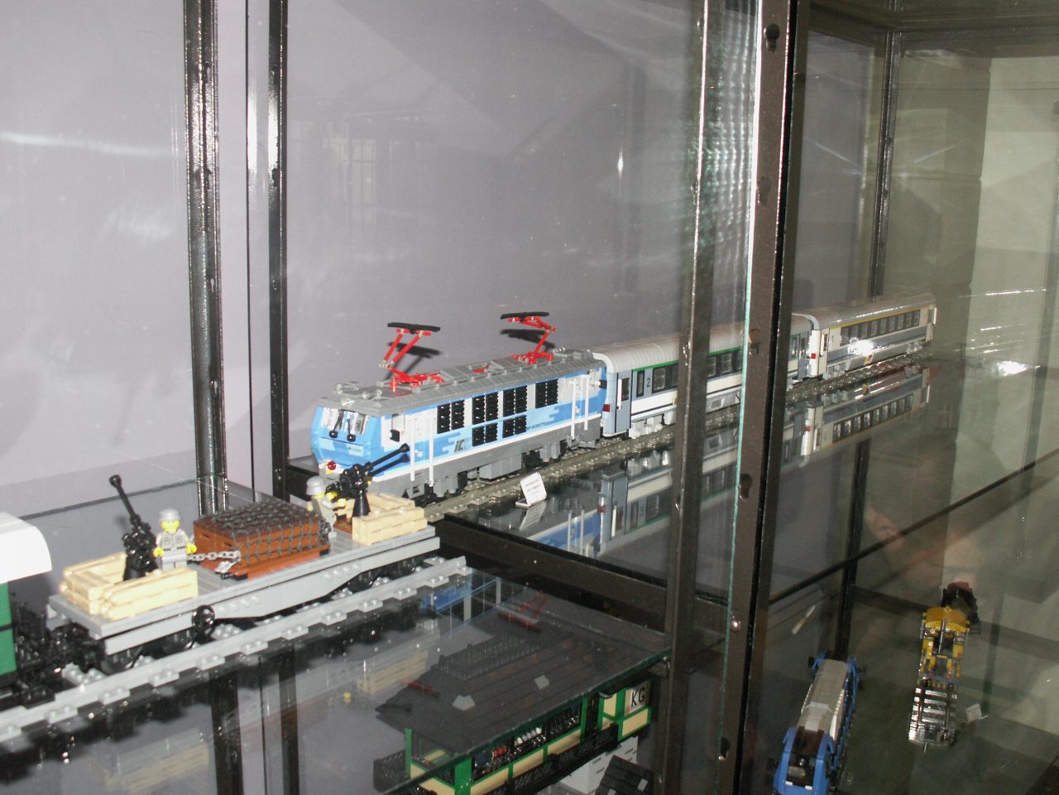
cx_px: 530
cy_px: 398
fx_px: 1071
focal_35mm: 35
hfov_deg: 52.6
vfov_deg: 40.7
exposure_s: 1/60
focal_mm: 5.86
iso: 160
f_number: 2.8
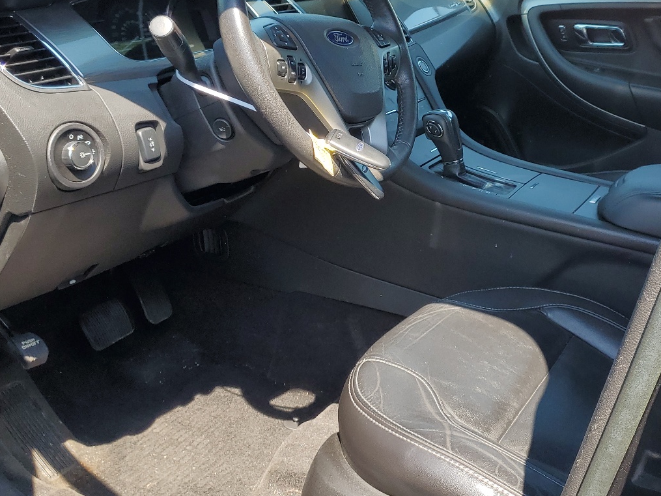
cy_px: 201
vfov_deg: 35.0
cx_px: 434
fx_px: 783
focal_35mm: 41
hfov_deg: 45.2
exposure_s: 1/588
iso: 50
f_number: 1.5
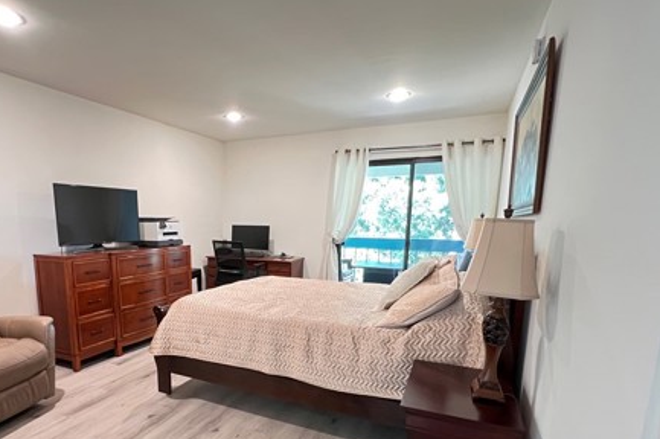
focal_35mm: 20
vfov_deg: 60.6
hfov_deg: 82.8
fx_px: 366
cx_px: 259
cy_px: 288
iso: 800
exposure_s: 1/60
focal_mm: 1.57
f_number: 1.8
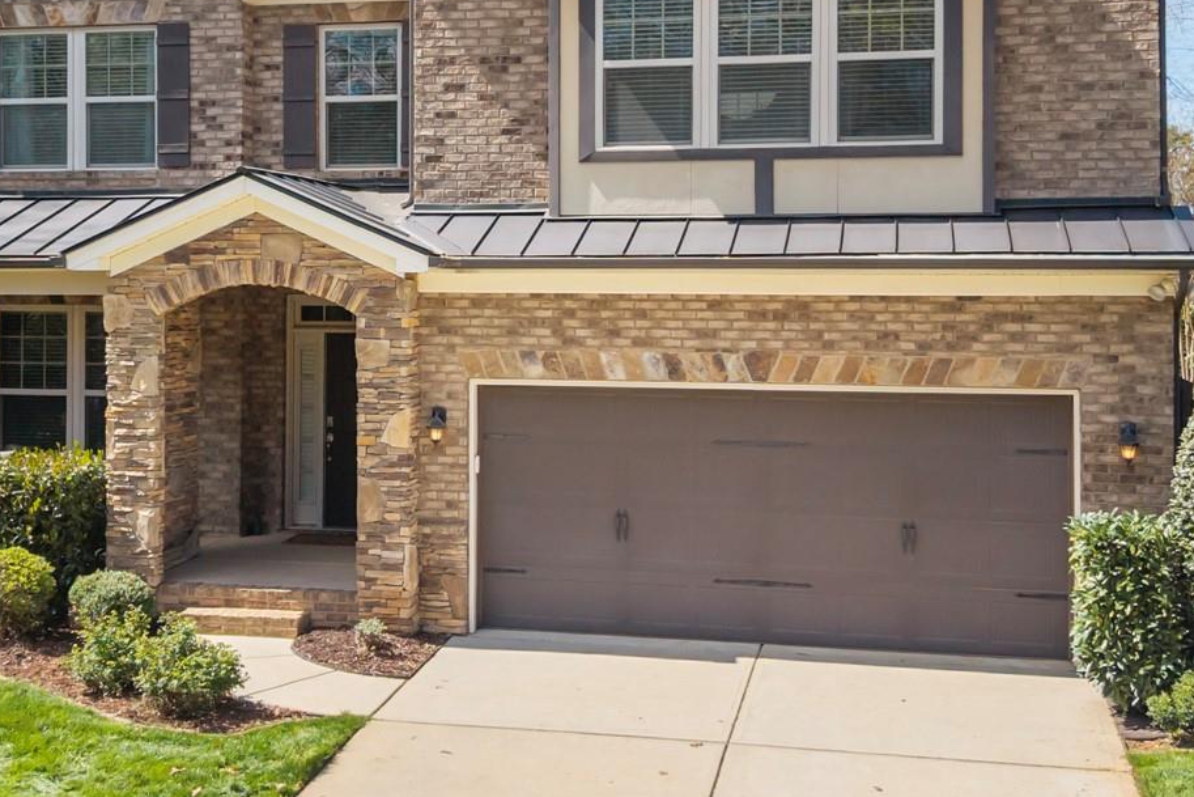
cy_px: 277
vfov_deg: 24.1
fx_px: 1858
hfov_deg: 35.5
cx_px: 469
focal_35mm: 56
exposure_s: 1/3200
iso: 210
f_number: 1.8
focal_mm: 8.67
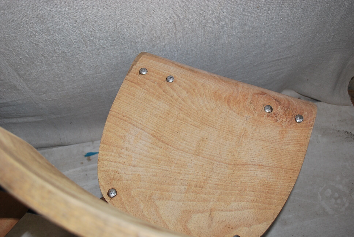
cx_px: 177
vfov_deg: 40.1
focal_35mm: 33
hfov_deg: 57.2
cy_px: 118
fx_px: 325
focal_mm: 22
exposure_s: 1/60
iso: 200
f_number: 4
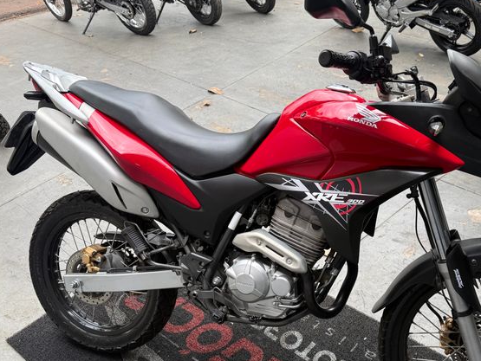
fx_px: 487
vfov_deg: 40.5
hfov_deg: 52.2
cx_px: 291
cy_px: 226
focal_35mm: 35
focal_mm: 6.76
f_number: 1.78
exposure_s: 1/121
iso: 80
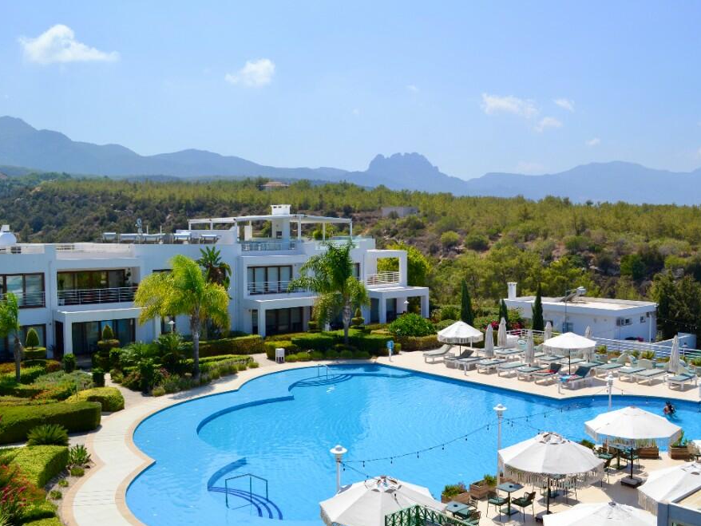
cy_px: 259
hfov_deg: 49.9
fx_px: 749
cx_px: 403
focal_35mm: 37
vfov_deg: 38.7
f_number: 8
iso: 100
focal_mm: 22
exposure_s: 1/250
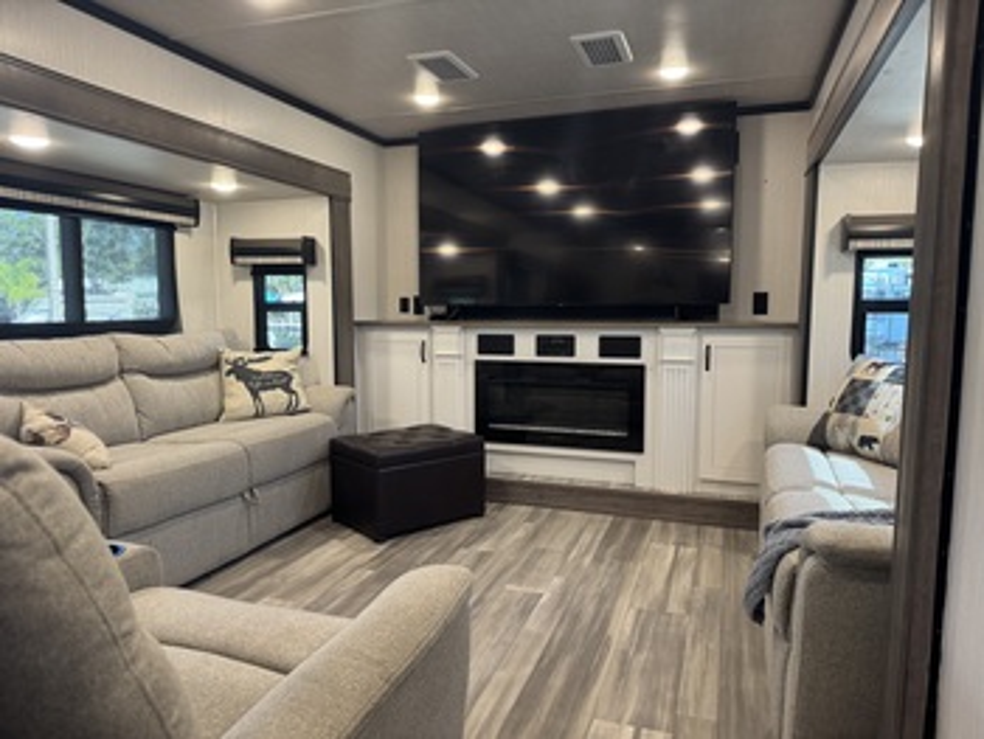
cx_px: 492
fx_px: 683
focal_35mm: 24
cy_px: 370
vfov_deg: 56.9
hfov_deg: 71.6
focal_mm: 6.76
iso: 200
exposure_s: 1/65
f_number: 1.78
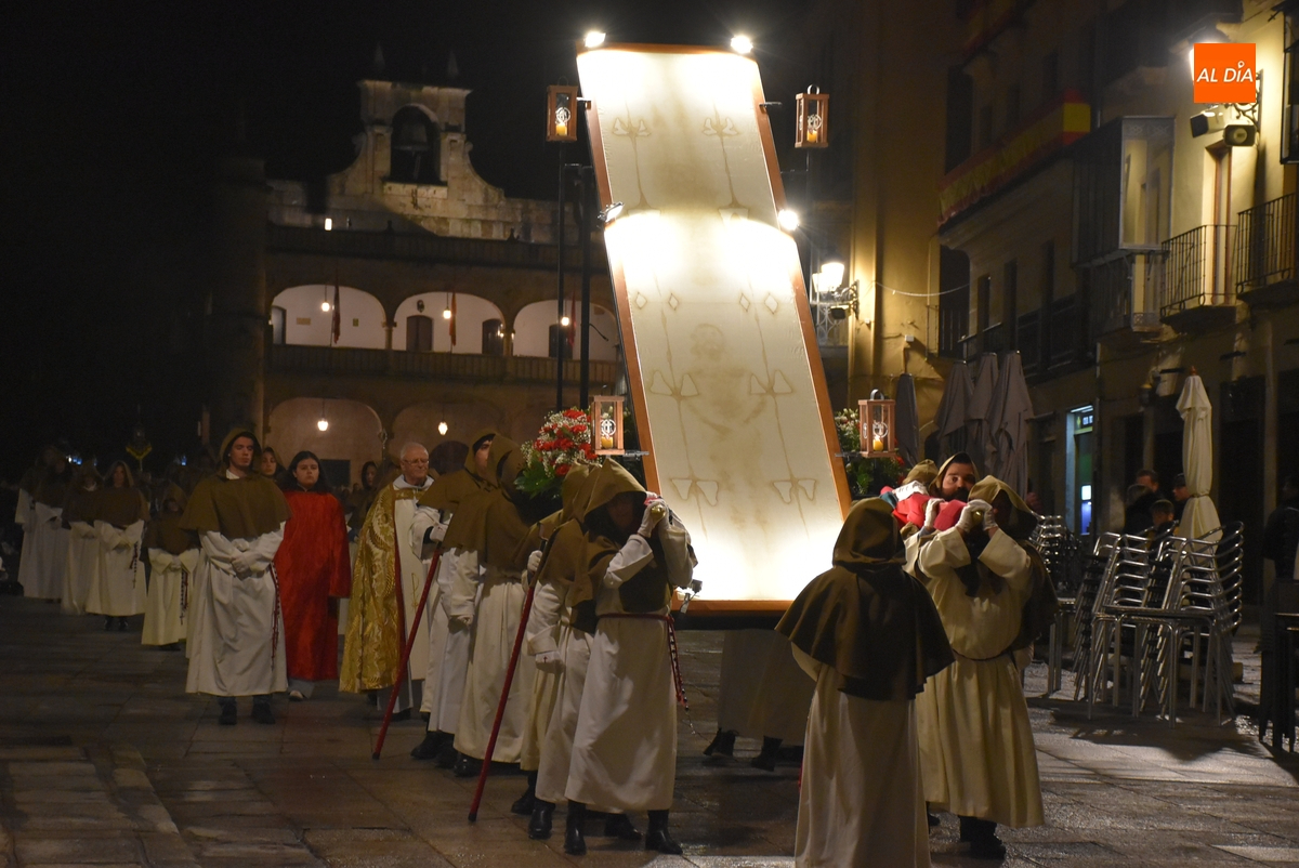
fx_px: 3033
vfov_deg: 16.3
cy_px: 434
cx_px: 650
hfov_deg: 24.2
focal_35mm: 84
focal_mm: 56
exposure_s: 1/60
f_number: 4.8
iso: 2800
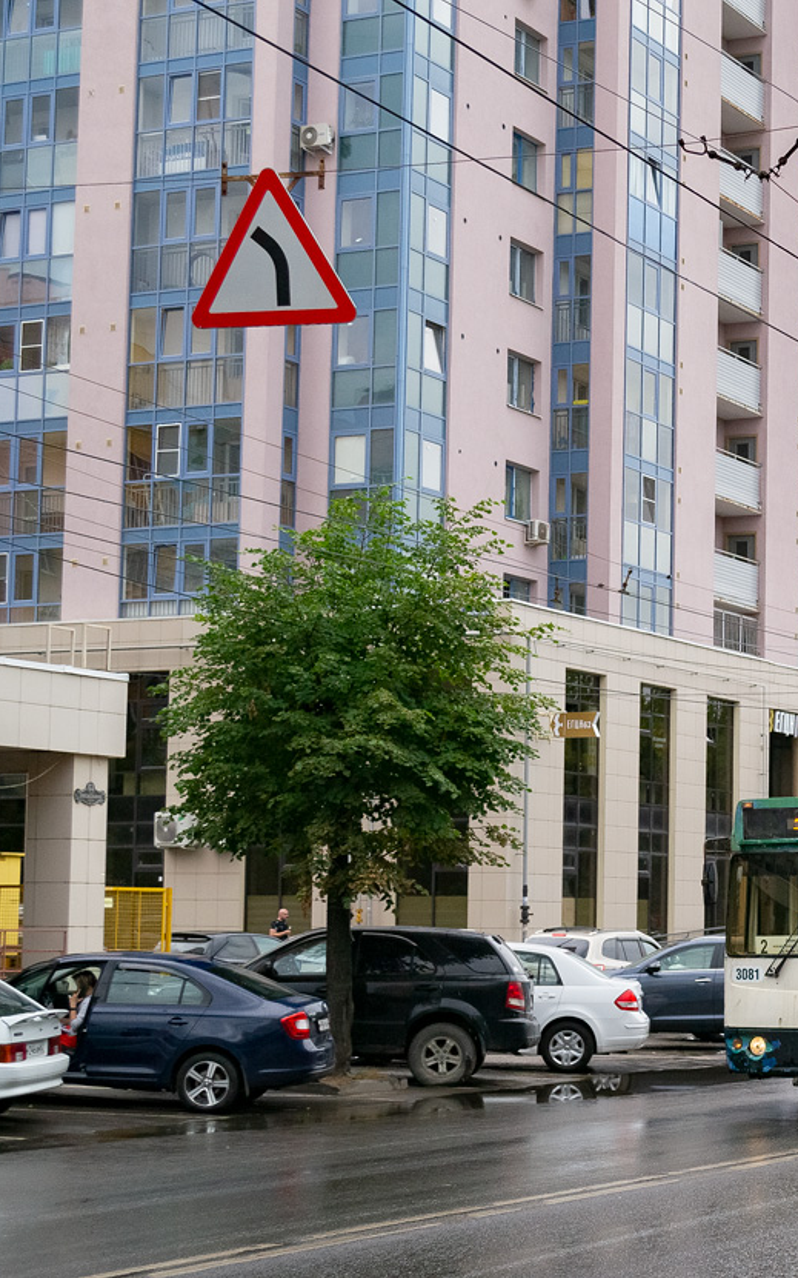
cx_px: 893
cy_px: 639
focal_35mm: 69
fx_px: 2402
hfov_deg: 18.1
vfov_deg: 29.8
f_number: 5.6
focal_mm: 30
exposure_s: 1/250
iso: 140
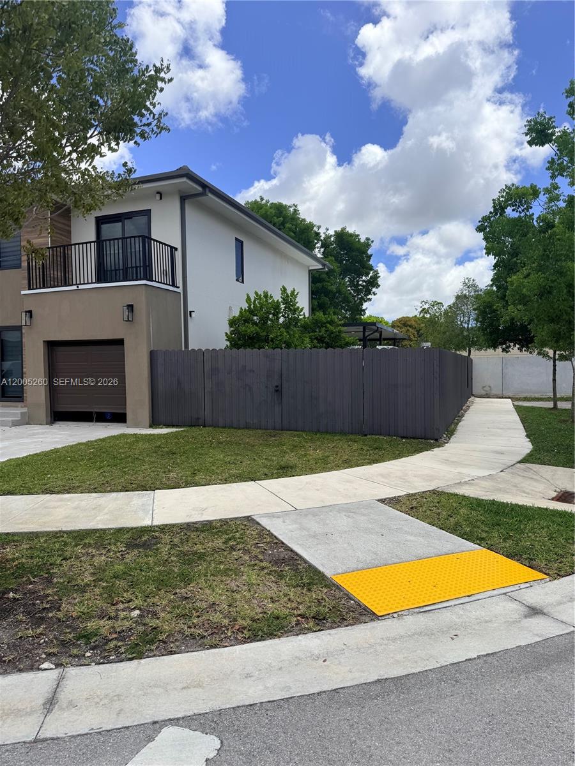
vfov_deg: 71.6
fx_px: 532
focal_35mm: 24
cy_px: 383
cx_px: 288
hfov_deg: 56.8
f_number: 1.78
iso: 80
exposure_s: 1/5319
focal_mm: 6.76
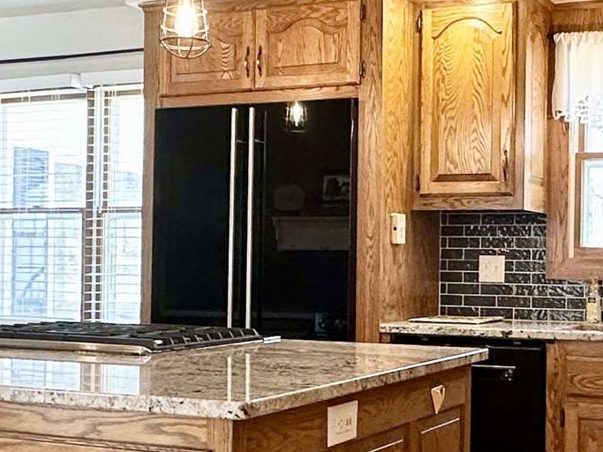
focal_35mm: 63
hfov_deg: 30.7
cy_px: 264
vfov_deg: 23.3
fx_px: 1097
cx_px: 356
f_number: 2.2
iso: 250
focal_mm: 2.22
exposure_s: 1/120
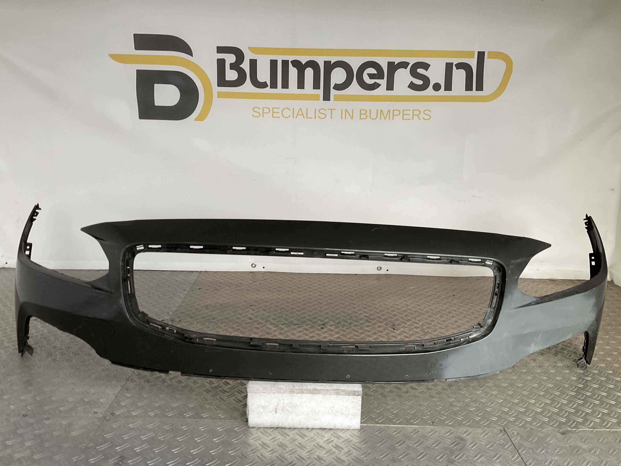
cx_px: 310
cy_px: 233
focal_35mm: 29
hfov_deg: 61.7
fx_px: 520
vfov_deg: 48.2
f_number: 1.8
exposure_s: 1/50
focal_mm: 3
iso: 40
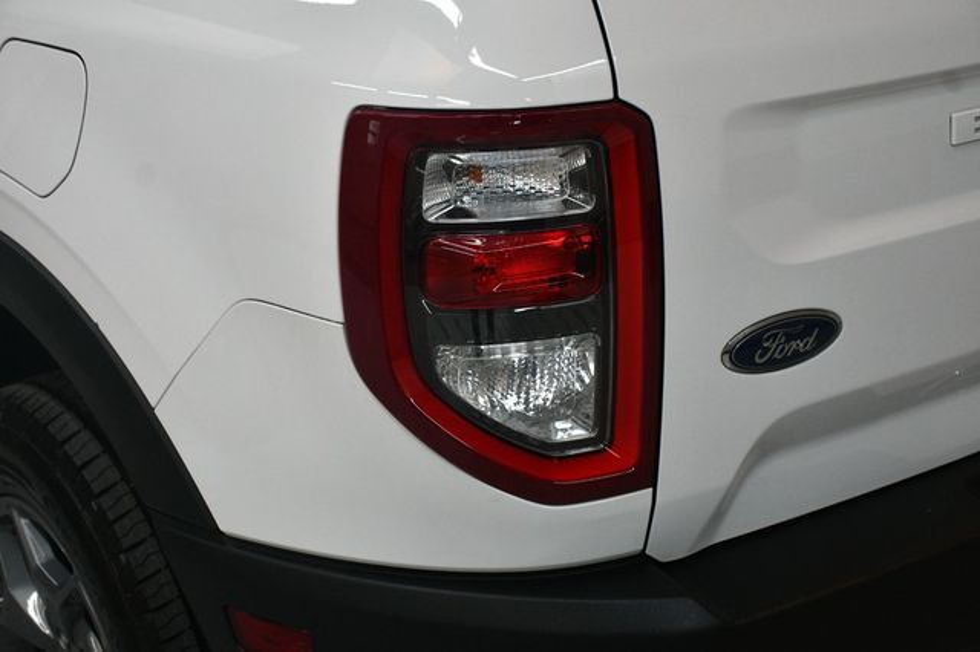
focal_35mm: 60
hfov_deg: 33.4
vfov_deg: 22.6
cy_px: 326
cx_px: 490
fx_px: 1632
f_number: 4.5
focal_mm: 40
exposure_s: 1/125
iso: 1250
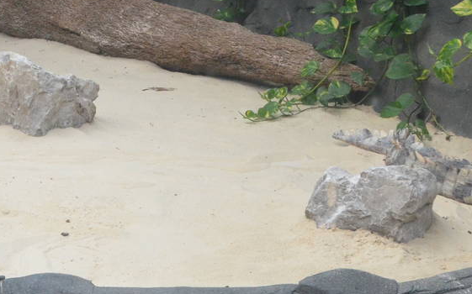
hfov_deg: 8.7
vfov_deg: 5.5
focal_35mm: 239
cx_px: 45
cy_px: 70
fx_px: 3079
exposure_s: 1/400
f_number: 10
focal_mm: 55
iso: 2500
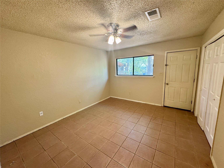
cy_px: 84
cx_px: 112
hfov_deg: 102.1
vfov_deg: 85.7
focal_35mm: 14
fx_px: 91
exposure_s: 1/60
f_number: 2.2
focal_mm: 2.22
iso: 250
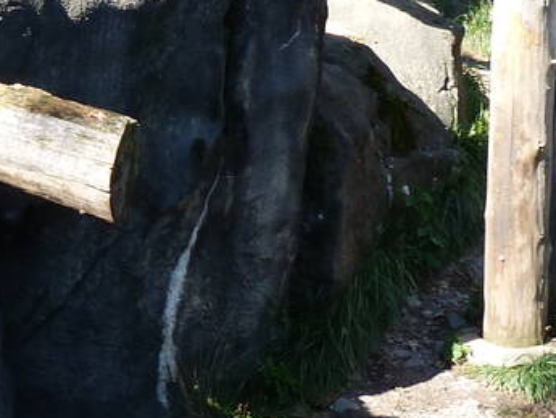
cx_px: 200
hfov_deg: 16.9
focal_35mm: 116
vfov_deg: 12.7
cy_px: 66
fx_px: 1864
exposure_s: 1/125
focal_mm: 4.5
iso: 80
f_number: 4
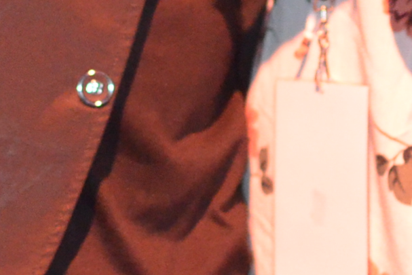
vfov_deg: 4.2
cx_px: 341
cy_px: -439
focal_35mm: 319
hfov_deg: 6.4
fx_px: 3652
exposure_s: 1/60
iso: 2800
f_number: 2.8
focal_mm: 35
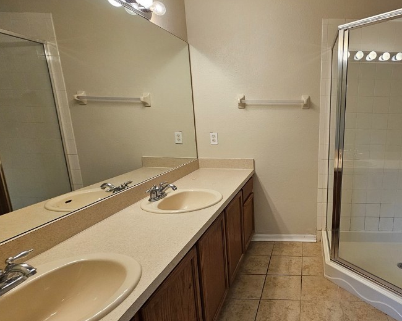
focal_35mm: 20
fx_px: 238
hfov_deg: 73.9
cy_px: 172
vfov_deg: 68.0
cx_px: 308
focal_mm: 2.2
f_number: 2.2
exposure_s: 1/60
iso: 100
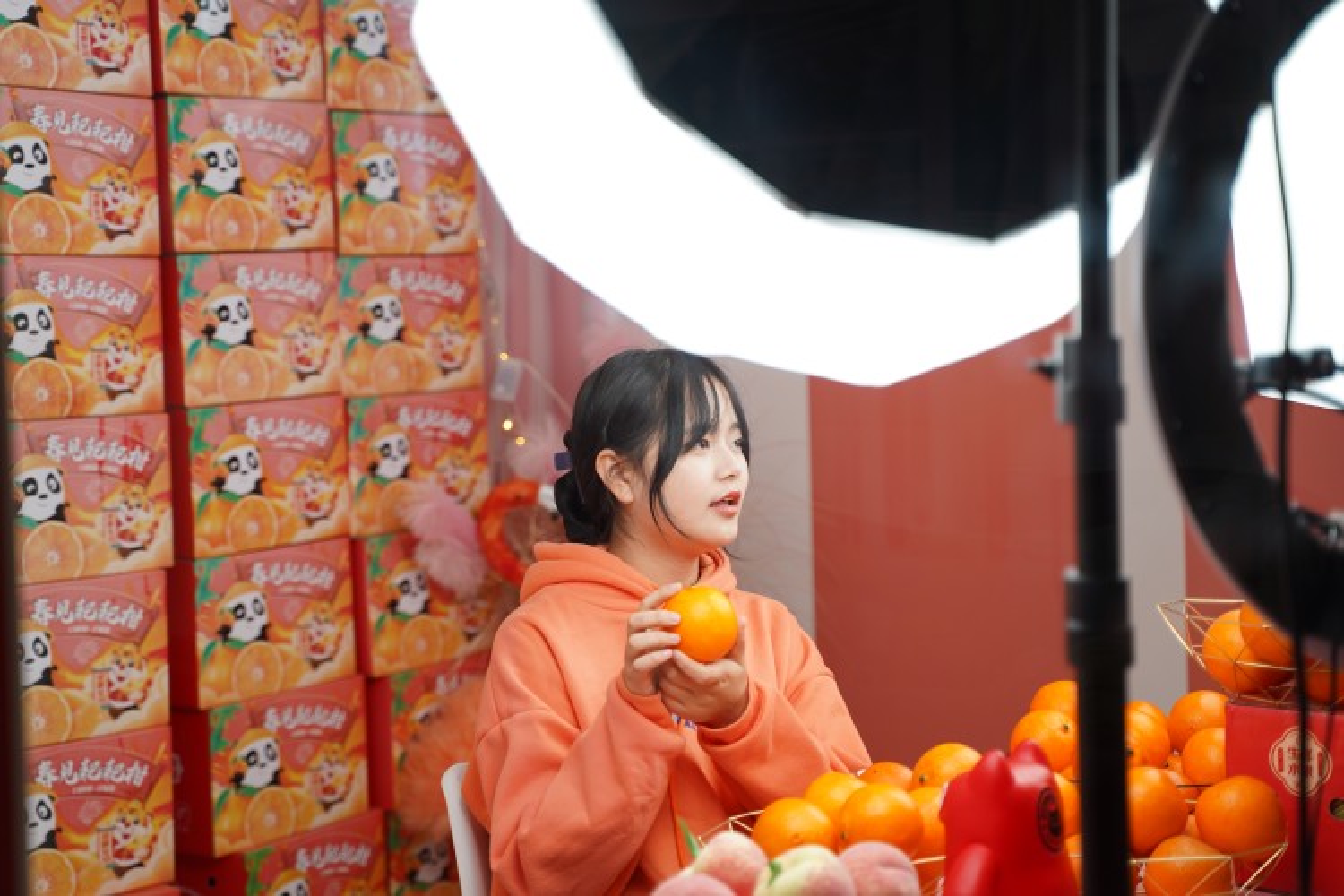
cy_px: 448
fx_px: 2352
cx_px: 672
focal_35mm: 63
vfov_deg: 21.6
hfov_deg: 31.9
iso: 160
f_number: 2.8
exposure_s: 1/100
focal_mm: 63
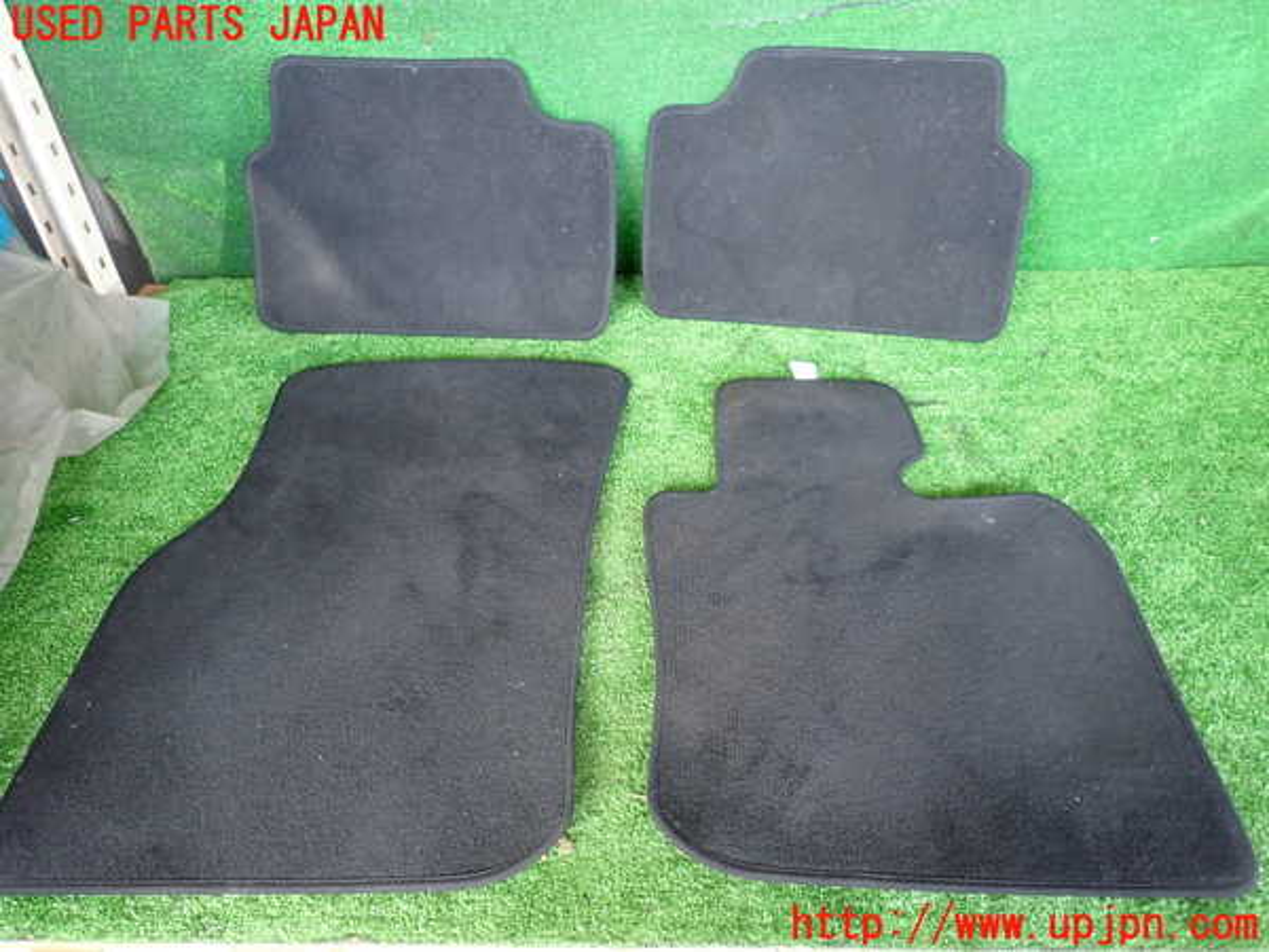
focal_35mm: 25
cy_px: 476
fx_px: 916
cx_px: 634
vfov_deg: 54.9
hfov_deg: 69.4
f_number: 2
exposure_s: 1/50
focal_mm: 4.5
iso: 200
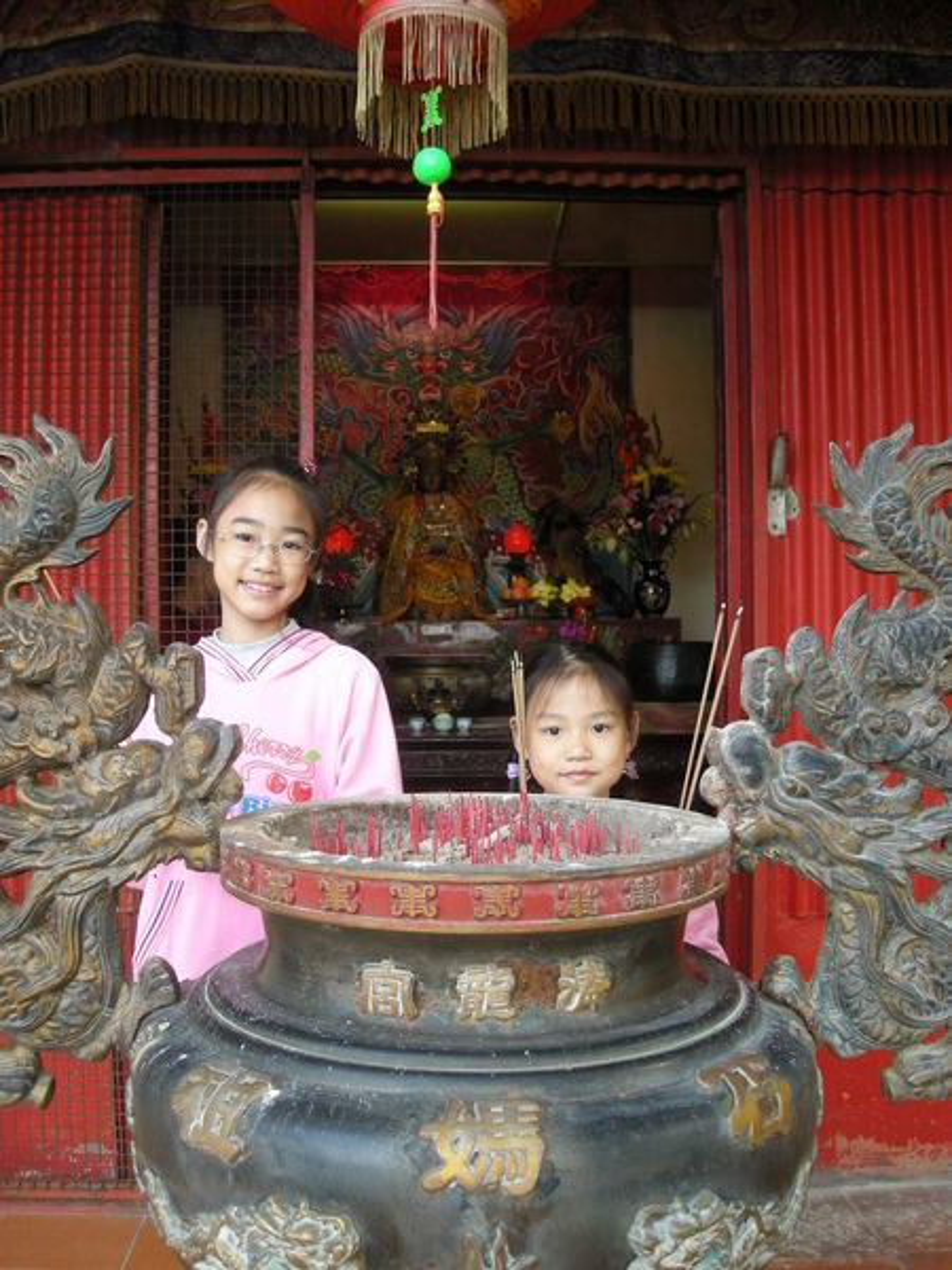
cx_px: 476
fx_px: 1283
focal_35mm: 35
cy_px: 635
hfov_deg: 40.7
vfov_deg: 52.6
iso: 120
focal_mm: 5.7
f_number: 2.8
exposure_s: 1/59.8
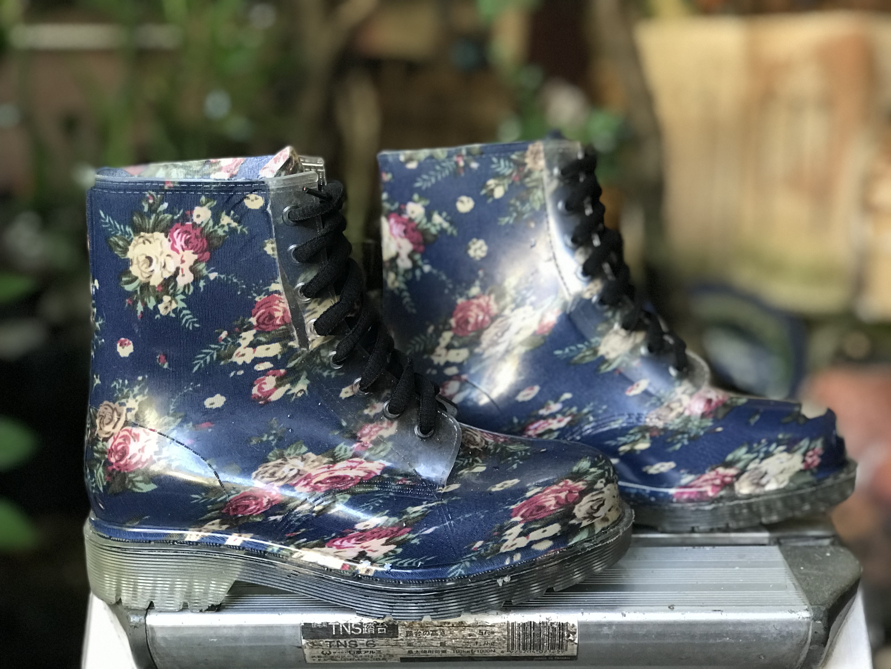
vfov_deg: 25.7
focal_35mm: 57
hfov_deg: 33.8
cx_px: 446
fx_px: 1467
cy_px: 334
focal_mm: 6.6
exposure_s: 1/50
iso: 250
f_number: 2.8
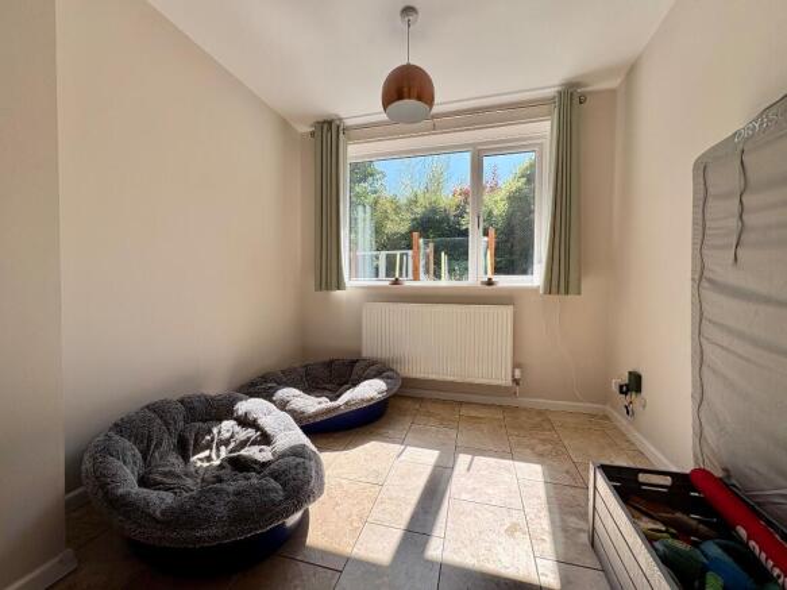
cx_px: 394
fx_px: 318
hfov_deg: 102.1
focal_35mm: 14
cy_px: 295
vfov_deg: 85.7
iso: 64
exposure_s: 1/501
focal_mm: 2.22
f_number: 2.2
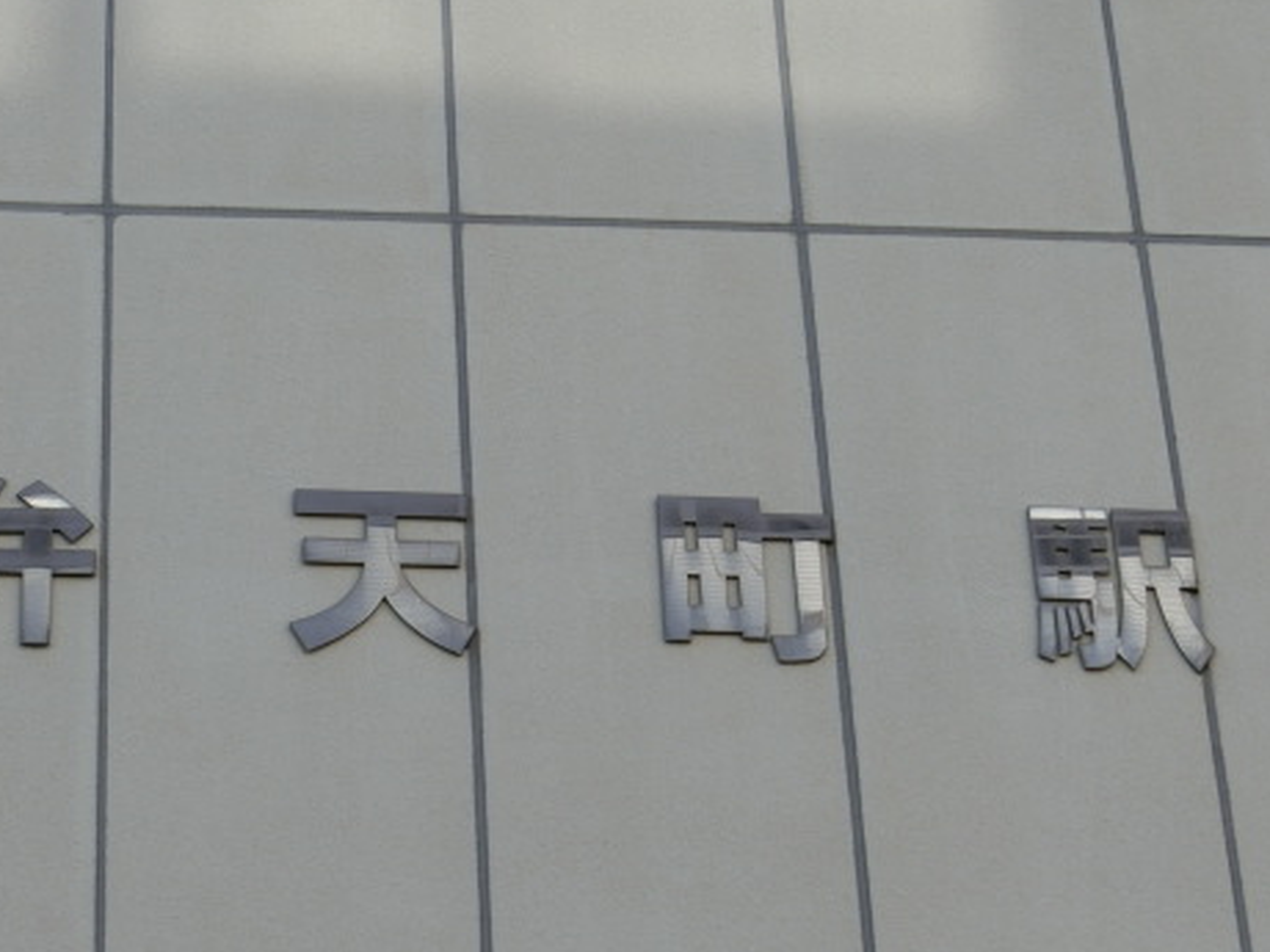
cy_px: 513
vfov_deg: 10.0
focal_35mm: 149
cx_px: 511
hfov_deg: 13.2
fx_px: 5467
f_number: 5.7
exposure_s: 1/200
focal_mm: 19.1
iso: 80
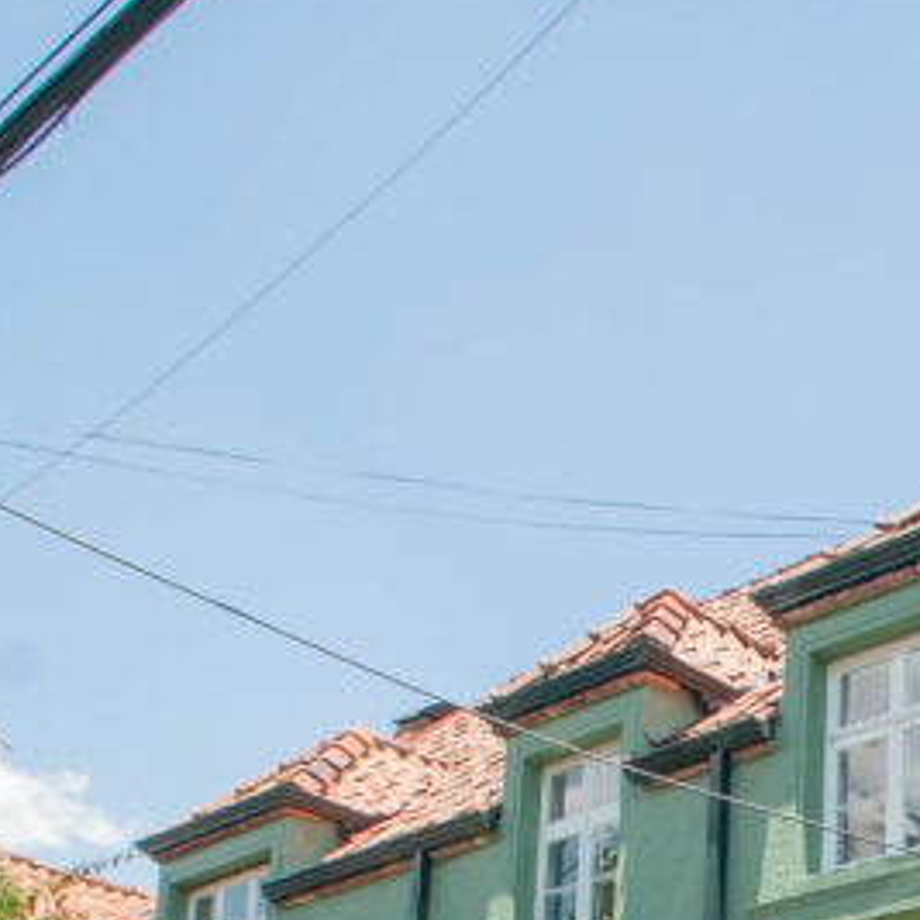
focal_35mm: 49
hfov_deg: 30.0
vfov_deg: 29.0
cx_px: 1085
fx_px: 1473
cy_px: 1156
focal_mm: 10
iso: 100
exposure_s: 1/400
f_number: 8
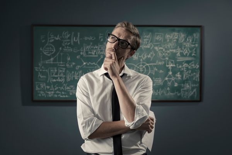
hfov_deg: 39.6
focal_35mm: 50
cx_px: 116
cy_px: 78
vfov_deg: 27.0
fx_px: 322
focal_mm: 50
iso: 125
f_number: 4
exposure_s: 1/60
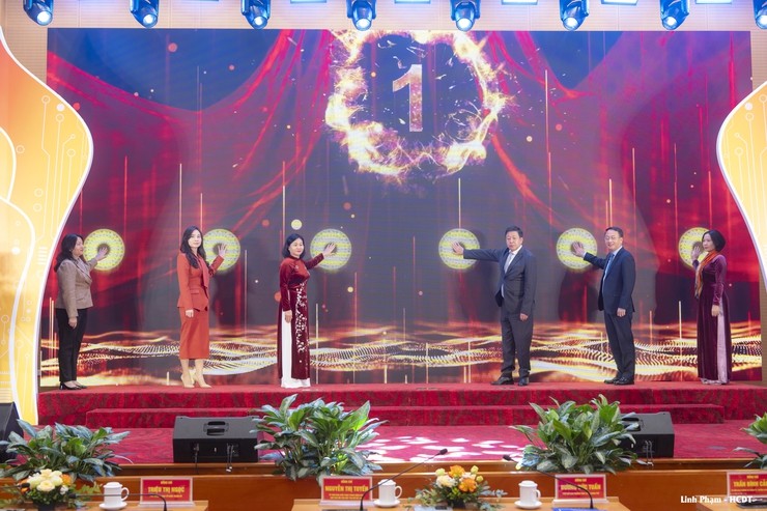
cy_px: 256
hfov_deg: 44.5
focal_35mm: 44
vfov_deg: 30.5
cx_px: 384
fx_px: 937
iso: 1600
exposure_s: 1/160
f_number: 4
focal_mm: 44
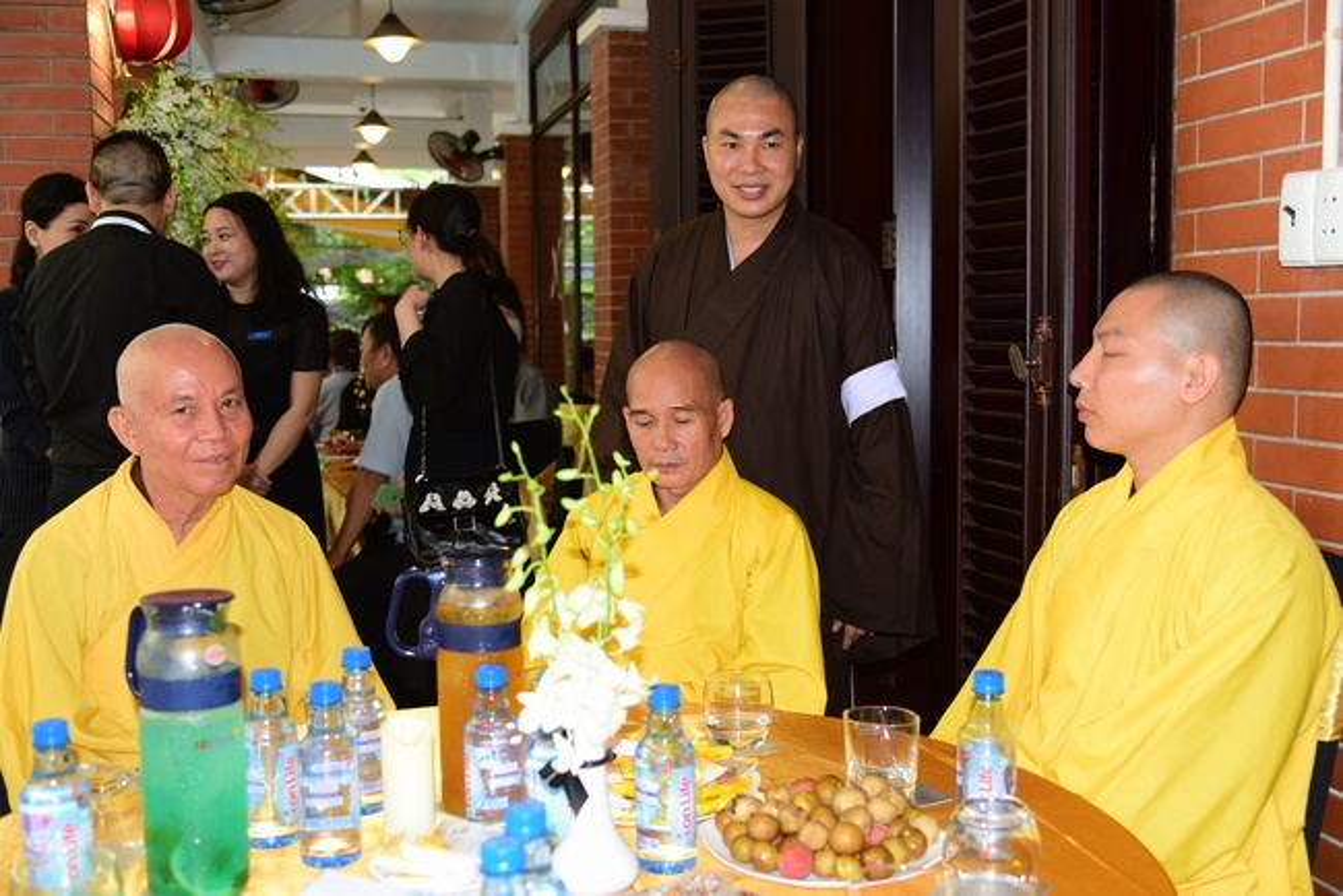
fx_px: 1418
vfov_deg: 35.1
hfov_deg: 50.7
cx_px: 672
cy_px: 448
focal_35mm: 38
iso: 320
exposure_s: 1/60
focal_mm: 38
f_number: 4
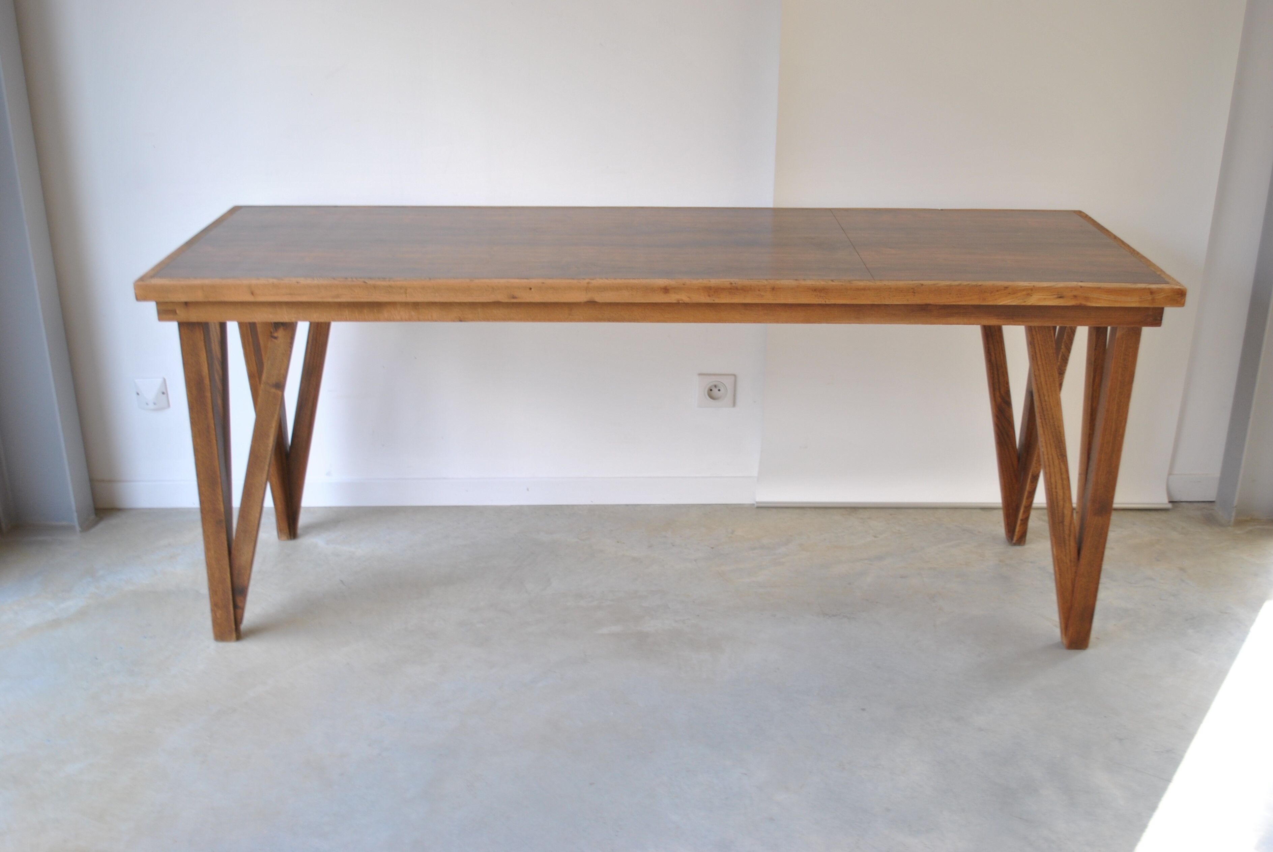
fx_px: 1275
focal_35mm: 36
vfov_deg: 37.0
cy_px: 426
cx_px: 636
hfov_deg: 53.1
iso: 200
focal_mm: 24
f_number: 4
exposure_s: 1/20
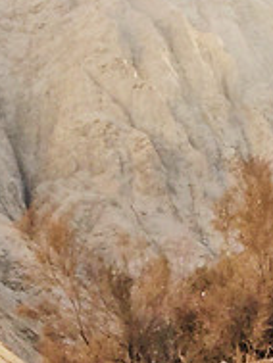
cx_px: 131
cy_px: 498
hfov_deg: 11.3
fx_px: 1376
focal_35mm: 131
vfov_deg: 14.3
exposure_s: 1/670
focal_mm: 4.15
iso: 32
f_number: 2.2
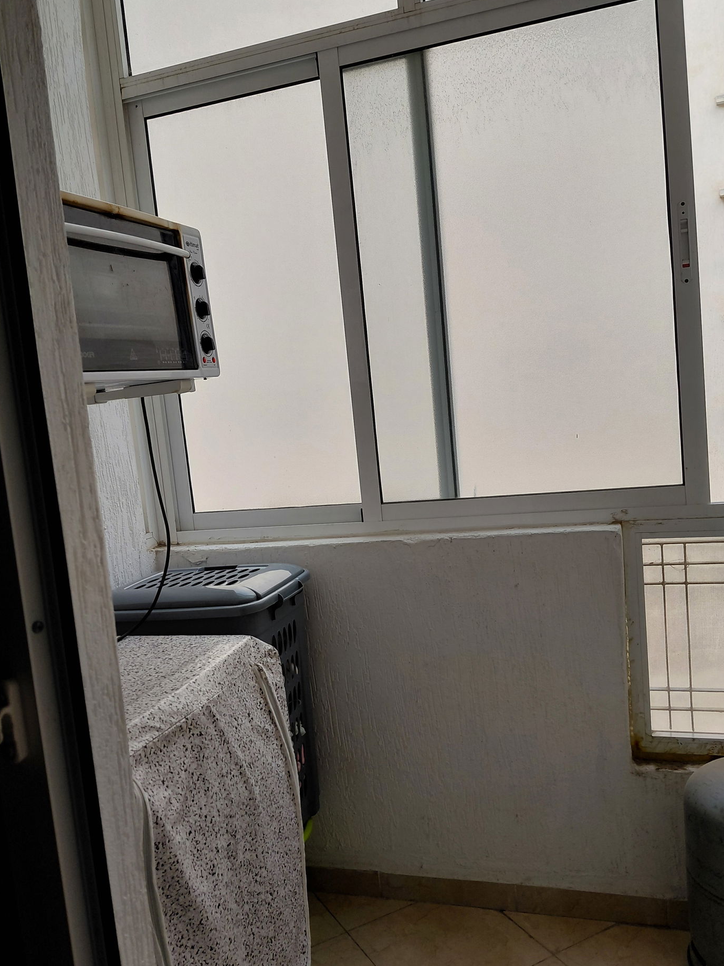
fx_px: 809
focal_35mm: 29
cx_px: 371
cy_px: 494
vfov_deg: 61.7
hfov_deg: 48.2
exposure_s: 1/268
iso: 50
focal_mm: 4.69
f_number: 1.8
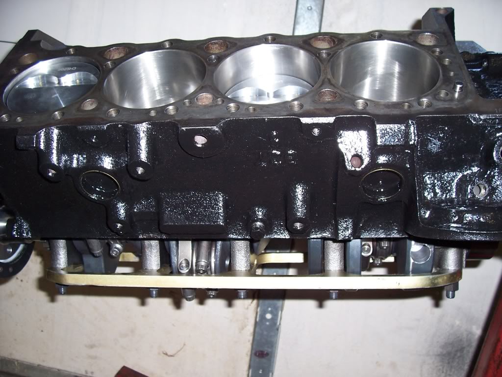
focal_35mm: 34
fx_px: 493
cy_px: 188
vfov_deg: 41.8
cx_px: 251
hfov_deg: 54.0
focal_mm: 5.6
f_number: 2.7
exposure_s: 1/60
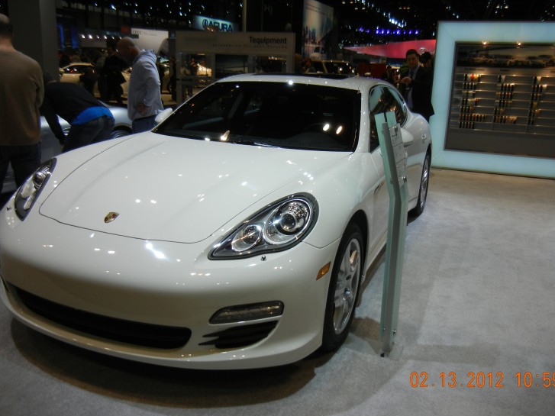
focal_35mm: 33
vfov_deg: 42.9
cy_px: 198
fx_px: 529
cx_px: 292
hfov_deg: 55.3
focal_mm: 5.4
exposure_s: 1/204
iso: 160
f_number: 3.5
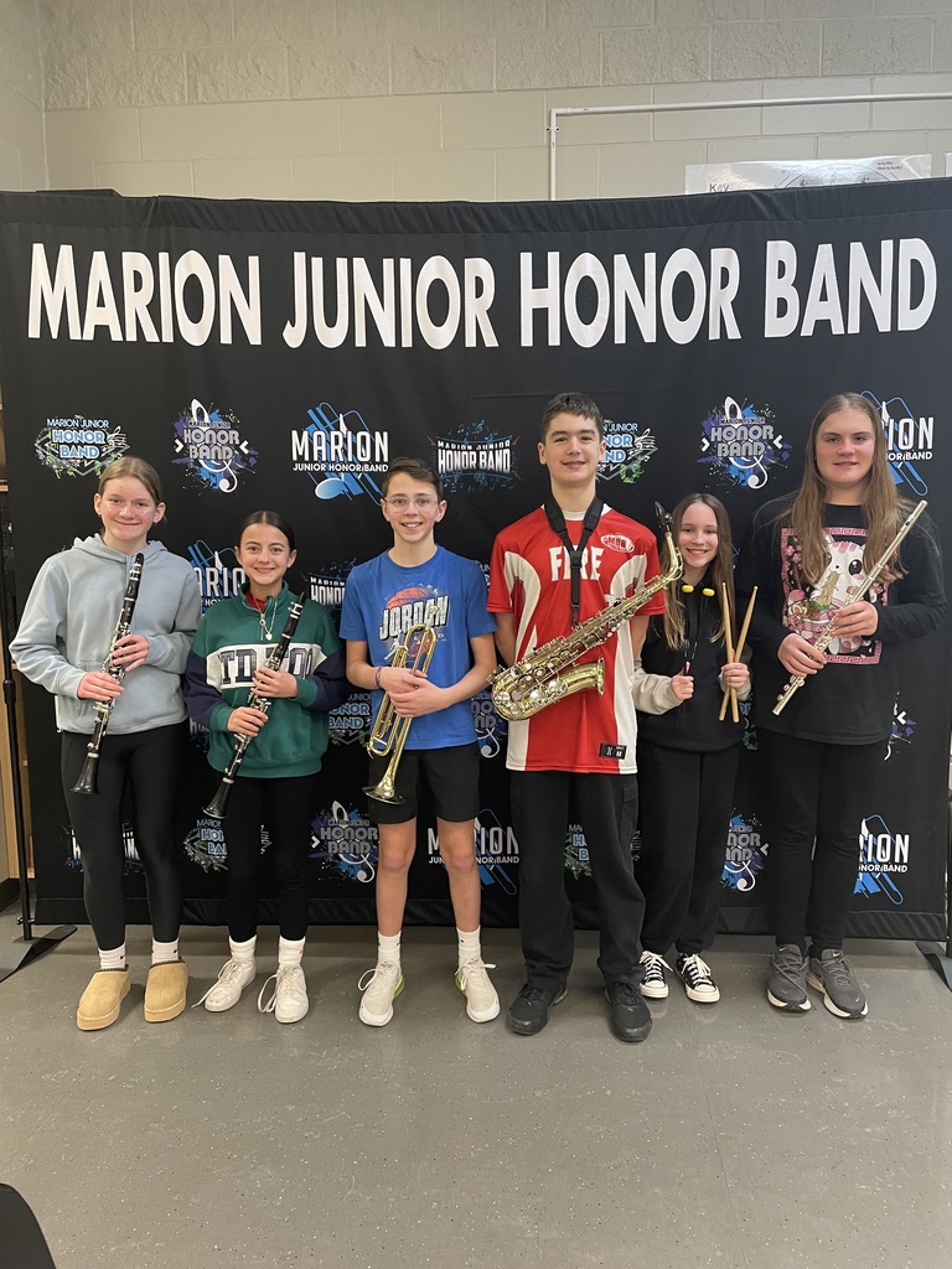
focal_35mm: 26
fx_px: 953
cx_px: 476
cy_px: 634
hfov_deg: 53.1
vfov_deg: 67.3
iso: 250
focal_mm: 4.2
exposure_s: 1/60
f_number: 1.6
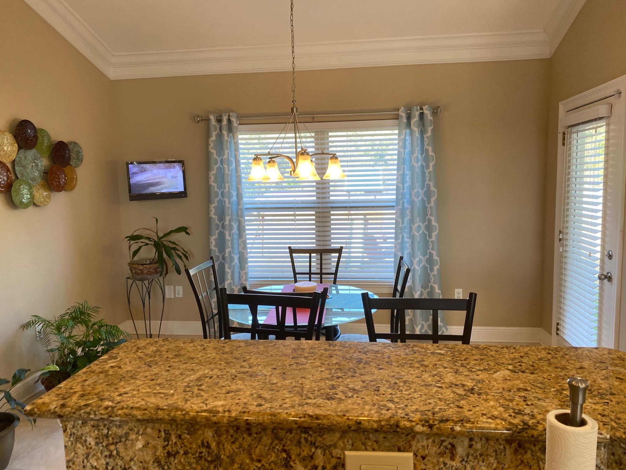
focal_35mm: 26
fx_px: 470
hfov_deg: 67.3
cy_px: 235
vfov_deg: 53.1
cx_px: 313
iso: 80
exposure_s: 1/120
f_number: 1.8
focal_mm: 4.25
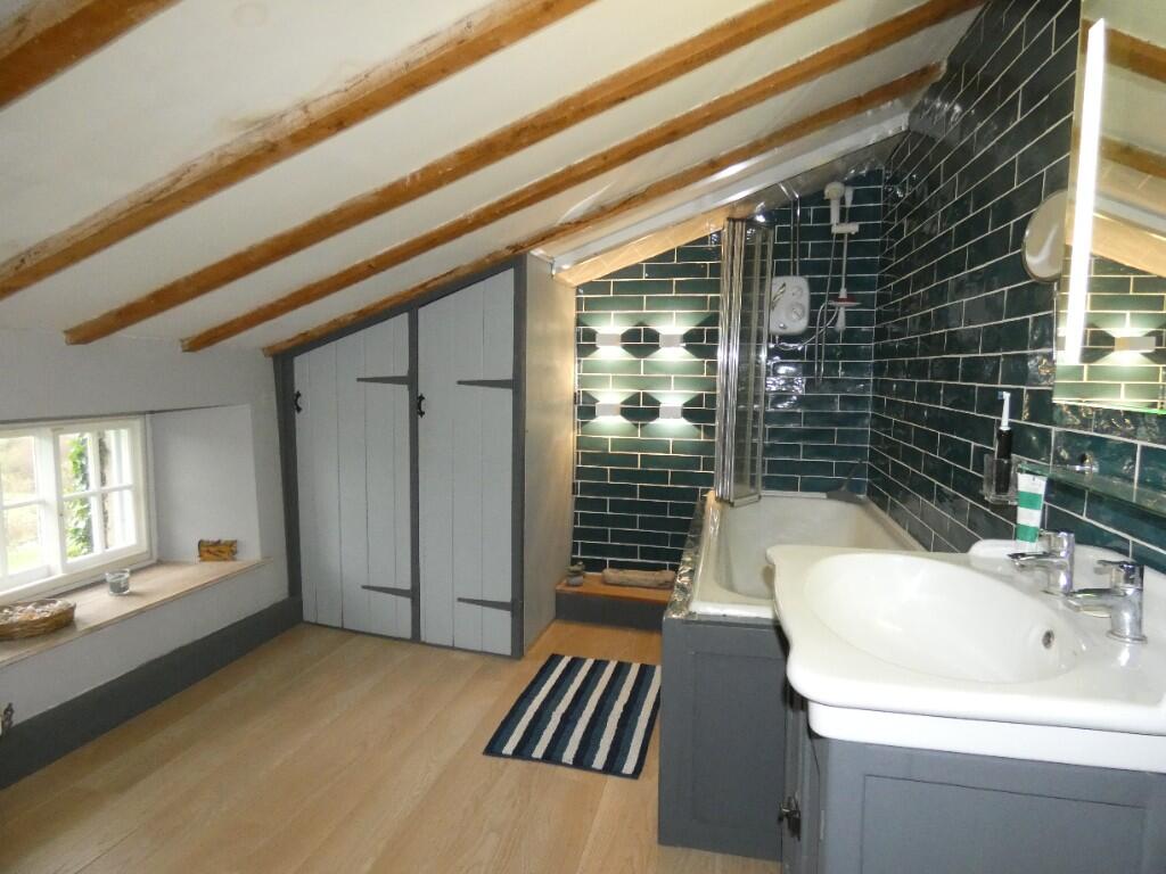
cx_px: 583
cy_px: 437
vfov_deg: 66.0
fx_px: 674
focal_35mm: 20
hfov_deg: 81.7
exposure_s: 1/125
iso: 800
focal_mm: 3.6
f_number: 2.8
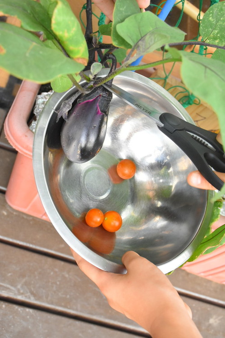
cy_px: 169
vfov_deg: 41.1
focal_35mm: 48
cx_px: 112
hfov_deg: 28.1
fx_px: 450
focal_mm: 32
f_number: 6.3
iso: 1600
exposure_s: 1/160
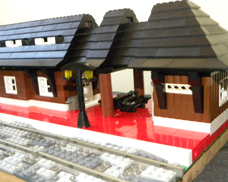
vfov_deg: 34.9
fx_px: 290
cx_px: 108
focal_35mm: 43
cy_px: 91
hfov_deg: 42.9
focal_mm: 7.3
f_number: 3.2
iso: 400
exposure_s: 1/30
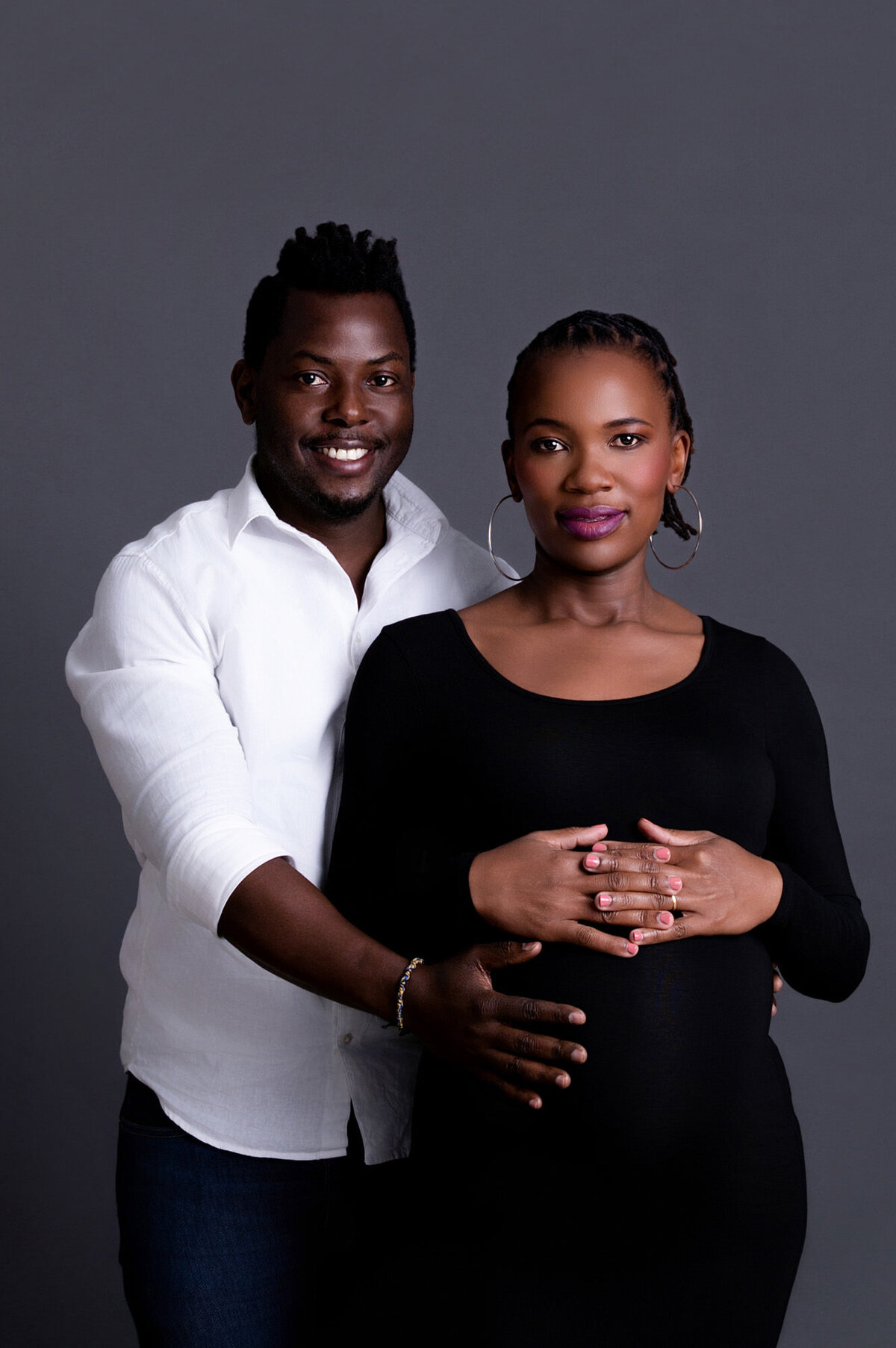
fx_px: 1758
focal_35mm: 47
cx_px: 448
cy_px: 674
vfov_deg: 41.9
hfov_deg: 28.6
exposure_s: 1/160
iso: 200
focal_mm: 47
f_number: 8
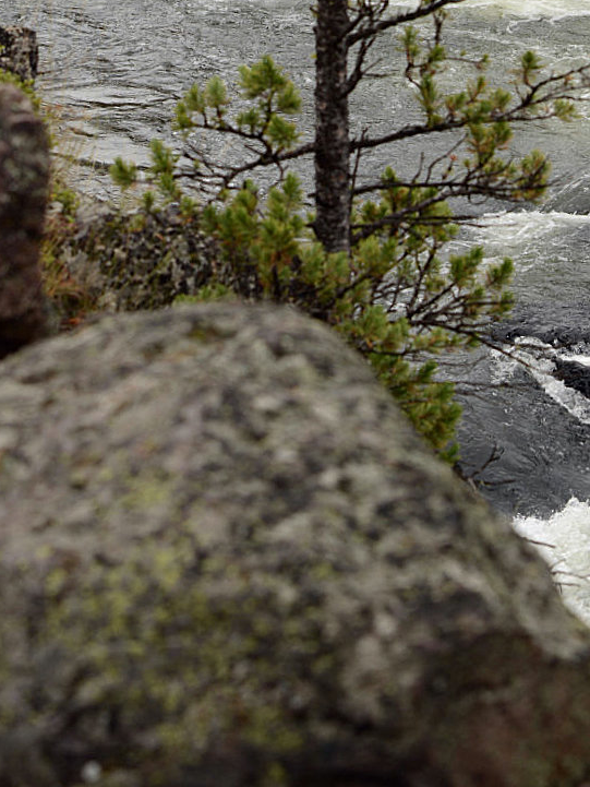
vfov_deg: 11.5
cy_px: -134
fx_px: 3817
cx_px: 241
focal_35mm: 168
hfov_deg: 8.8
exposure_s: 1/200
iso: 100
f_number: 5.6
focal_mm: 70
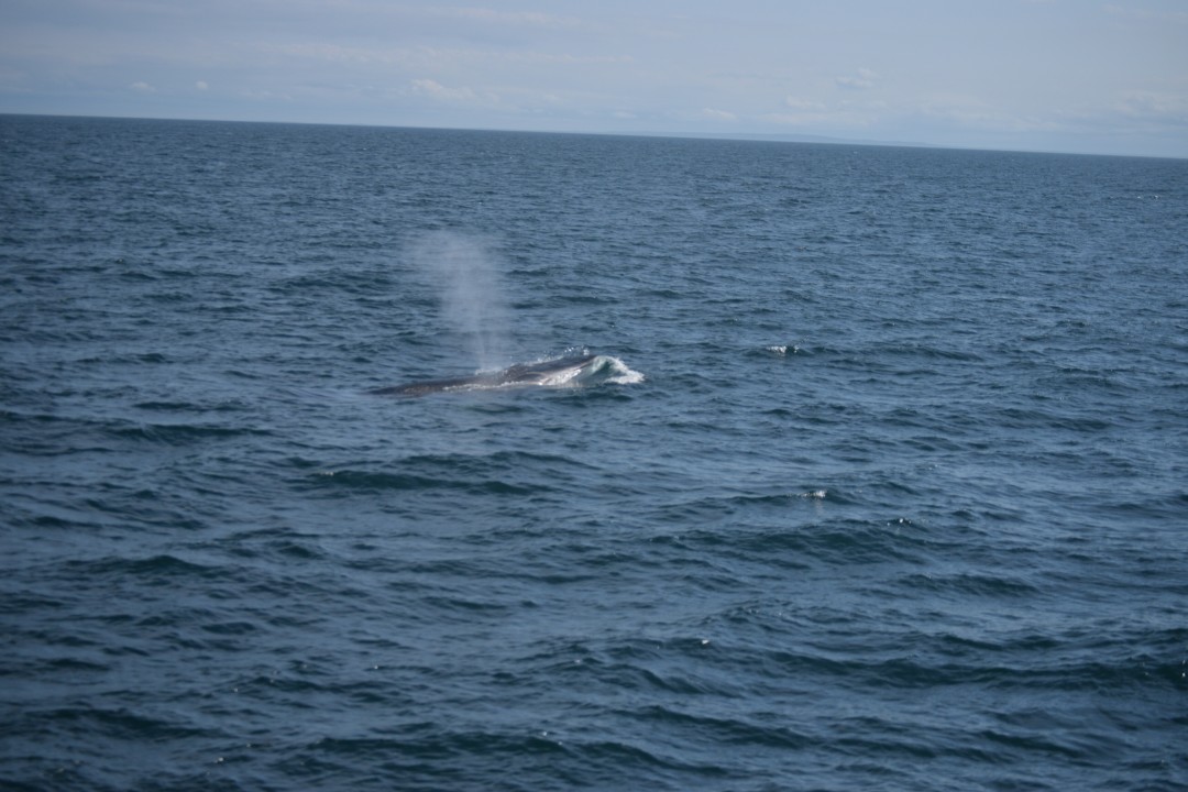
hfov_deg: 24.6
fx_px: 2722
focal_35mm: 82
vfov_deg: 16.6
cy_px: 396
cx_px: 594
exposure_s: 1/4000
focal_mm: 55
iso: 200
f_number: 4
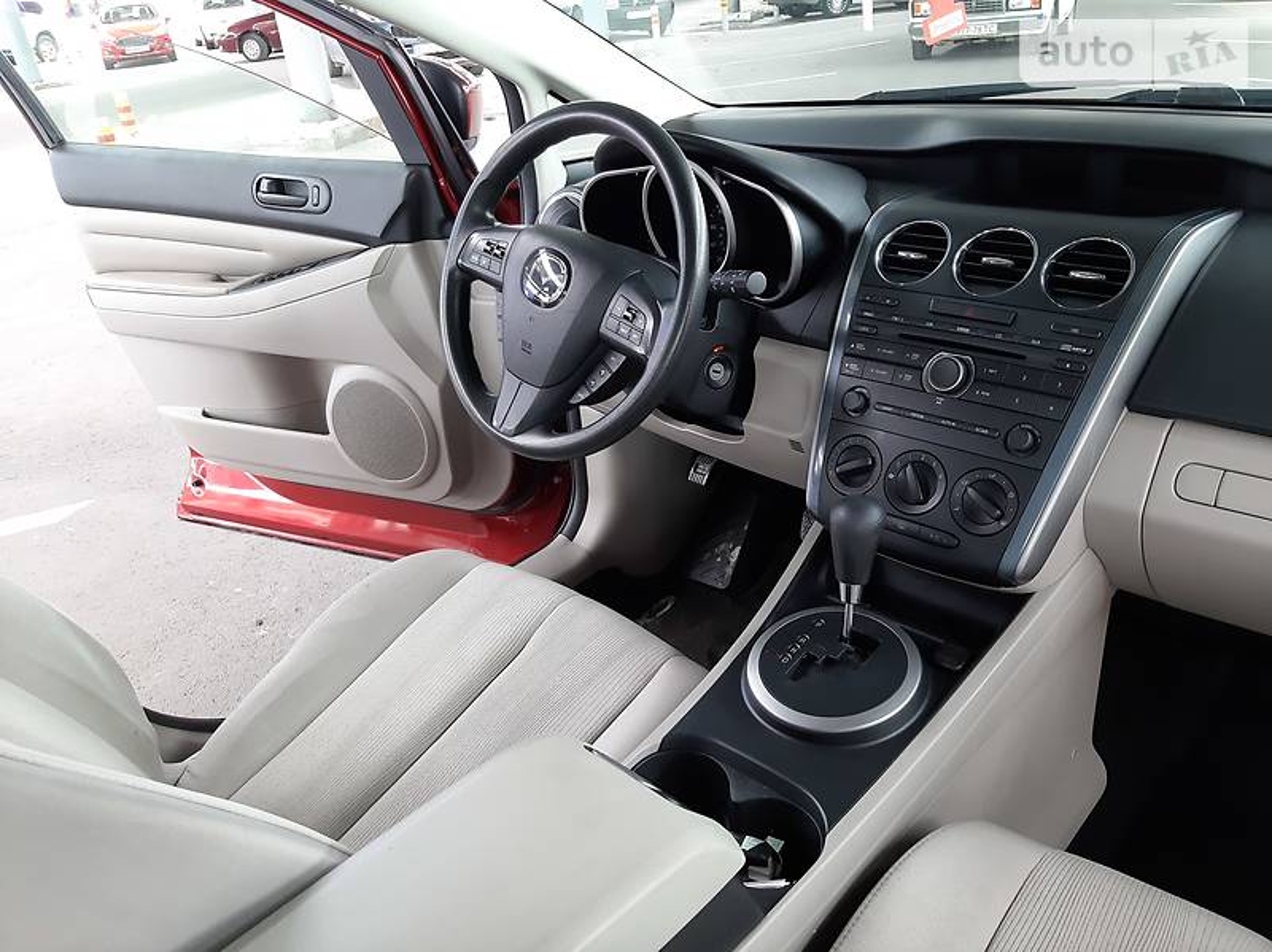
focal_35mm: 26
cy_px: 476
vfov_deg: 53.0
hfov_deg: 67.3
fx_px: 955
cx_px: 636
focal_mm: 3.9
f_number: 1.7
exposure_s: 1/50
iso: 100
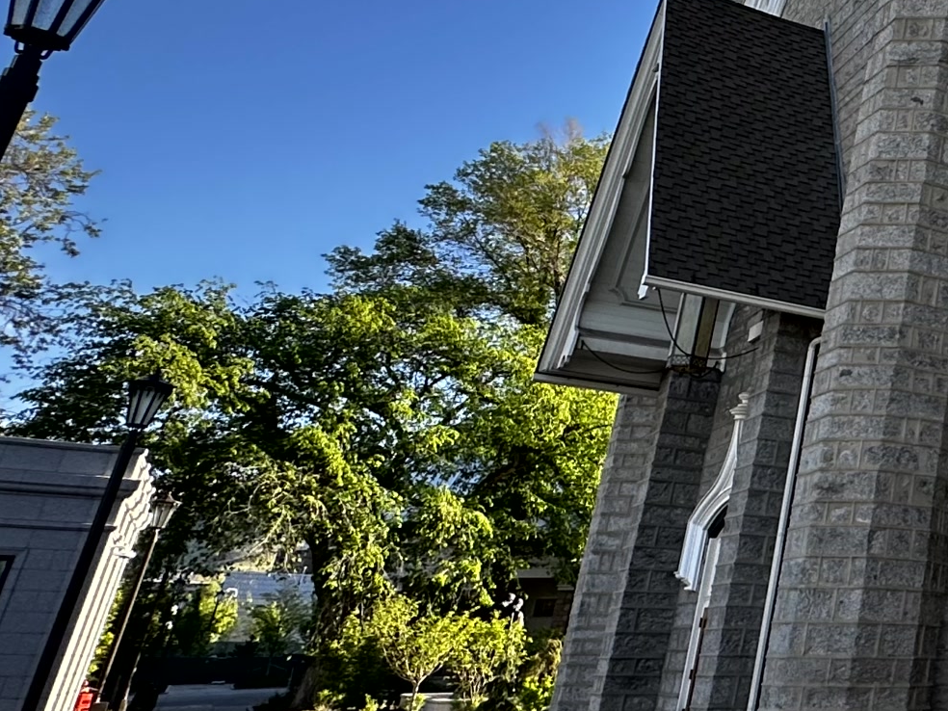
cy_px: 256
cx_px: 1359
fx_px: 1150
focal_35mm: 42
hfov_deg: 30.1
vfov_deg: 34.1
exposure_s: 1/352
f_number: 2.2
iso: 40
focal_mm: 2.22
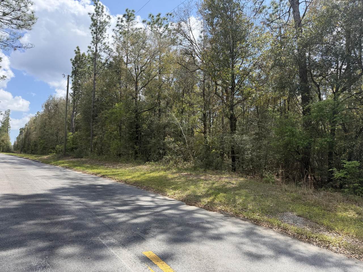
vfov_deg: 56.8
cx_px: 182
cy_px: 136
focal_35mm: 24
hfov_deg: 71.6
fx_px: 252
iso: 100
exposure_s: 1/2611
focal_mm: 6.76
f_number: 1.78
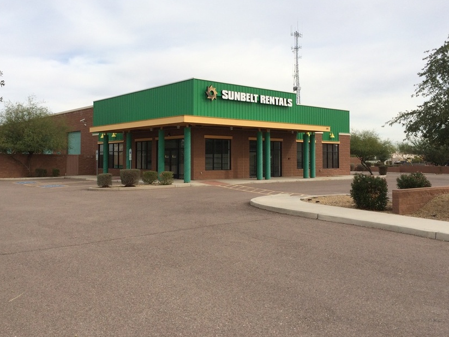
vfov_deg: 40.6
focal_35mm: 35
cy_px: 145
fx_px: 454
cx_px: 205
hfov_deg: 52.6
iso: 32
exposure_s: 1/1786
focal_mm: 4.12
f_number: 2.2
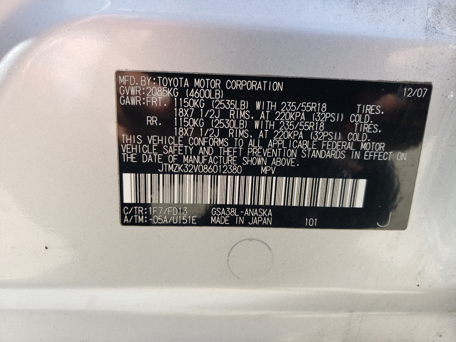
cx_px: 228
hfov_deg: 67.3
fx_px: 343
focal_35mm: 26
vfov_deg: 53.1
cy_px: 171
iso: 50
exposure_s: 1/417
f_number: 1.5
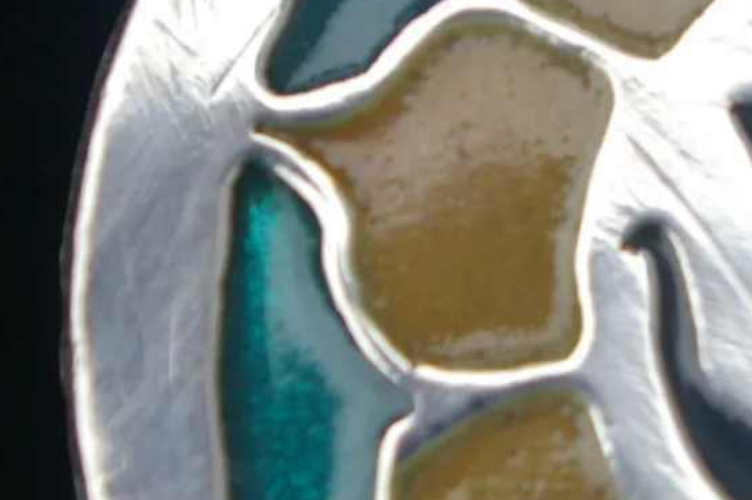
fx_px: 6824
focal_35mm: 327
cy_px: 132
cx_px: 1170
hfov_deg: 6.2
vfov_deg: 4.2
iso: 200
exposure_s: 1/250
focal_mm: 40
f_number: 8
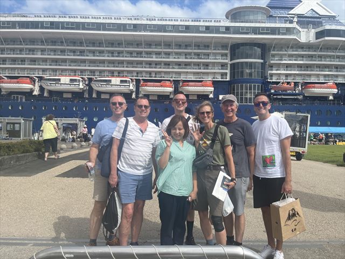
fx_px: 259
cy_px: 130
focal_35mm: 26
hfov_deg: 67.3
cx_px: 172
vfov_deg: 53.1
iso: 50
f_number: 1.6
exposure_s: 1/4651
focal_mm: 5.1
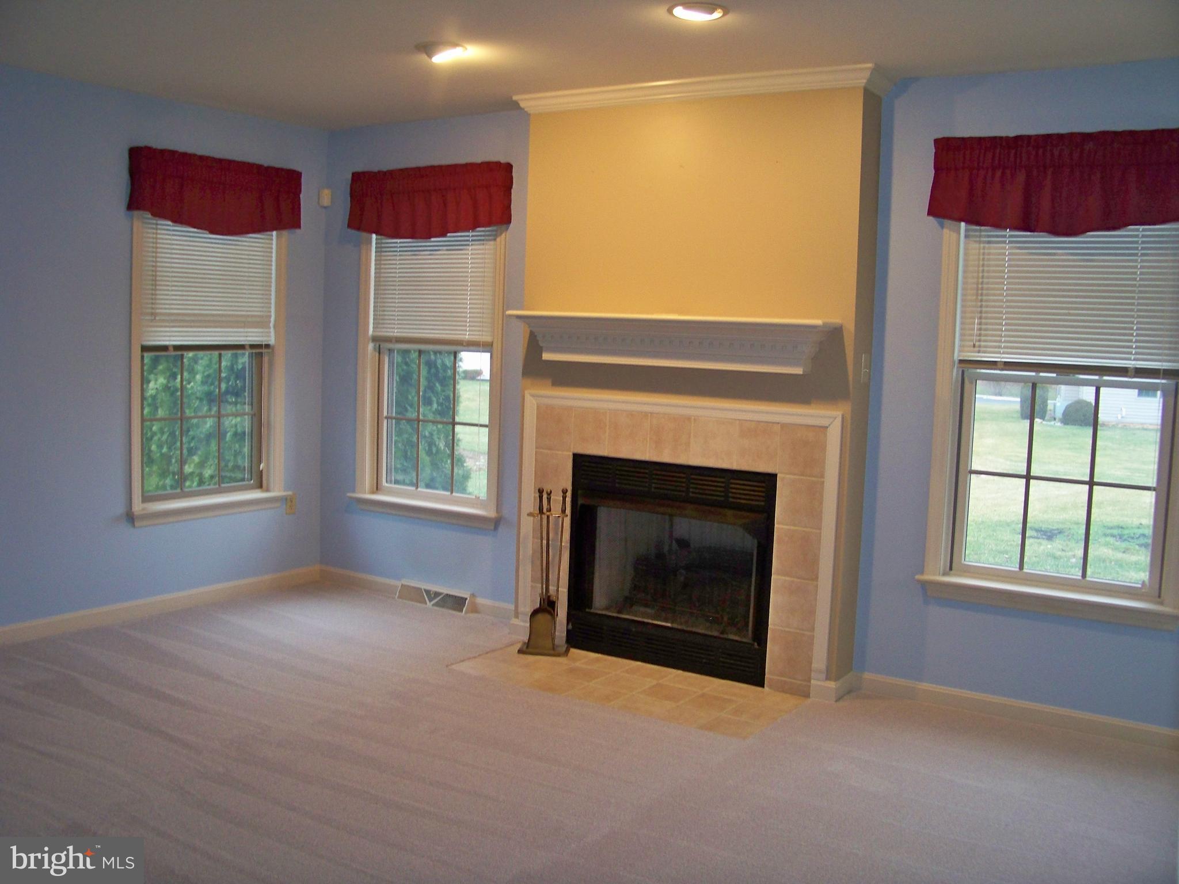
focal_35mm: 33
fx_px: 1124
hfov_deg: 55.4
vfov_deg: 42.9
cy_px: 442
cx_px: 590
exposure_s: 1/30
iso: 200
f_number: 2.8
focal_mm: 5.85
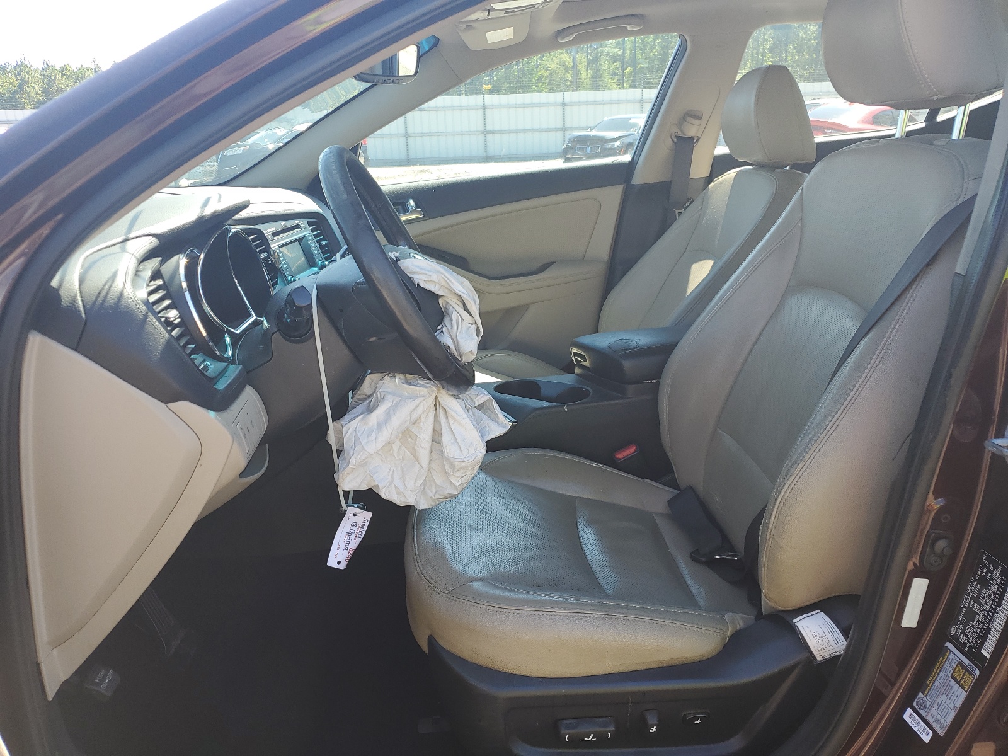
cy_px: 378
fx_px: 757
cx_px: 504
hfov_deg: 67.3
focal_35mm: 26
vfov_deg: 53.1
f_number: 1.5
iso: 50
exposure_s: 1/370
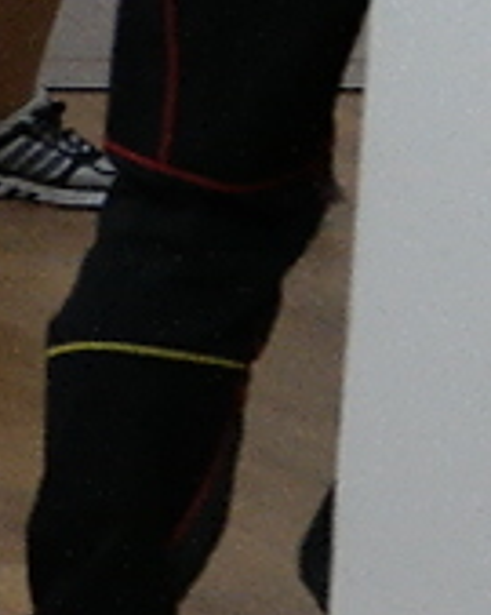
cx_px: -2186
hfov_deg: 4.4
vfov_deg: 6.6
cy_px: -451
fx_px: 5236
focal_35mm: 288
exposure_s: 1/40
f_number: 3.5
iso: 400
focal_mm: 20
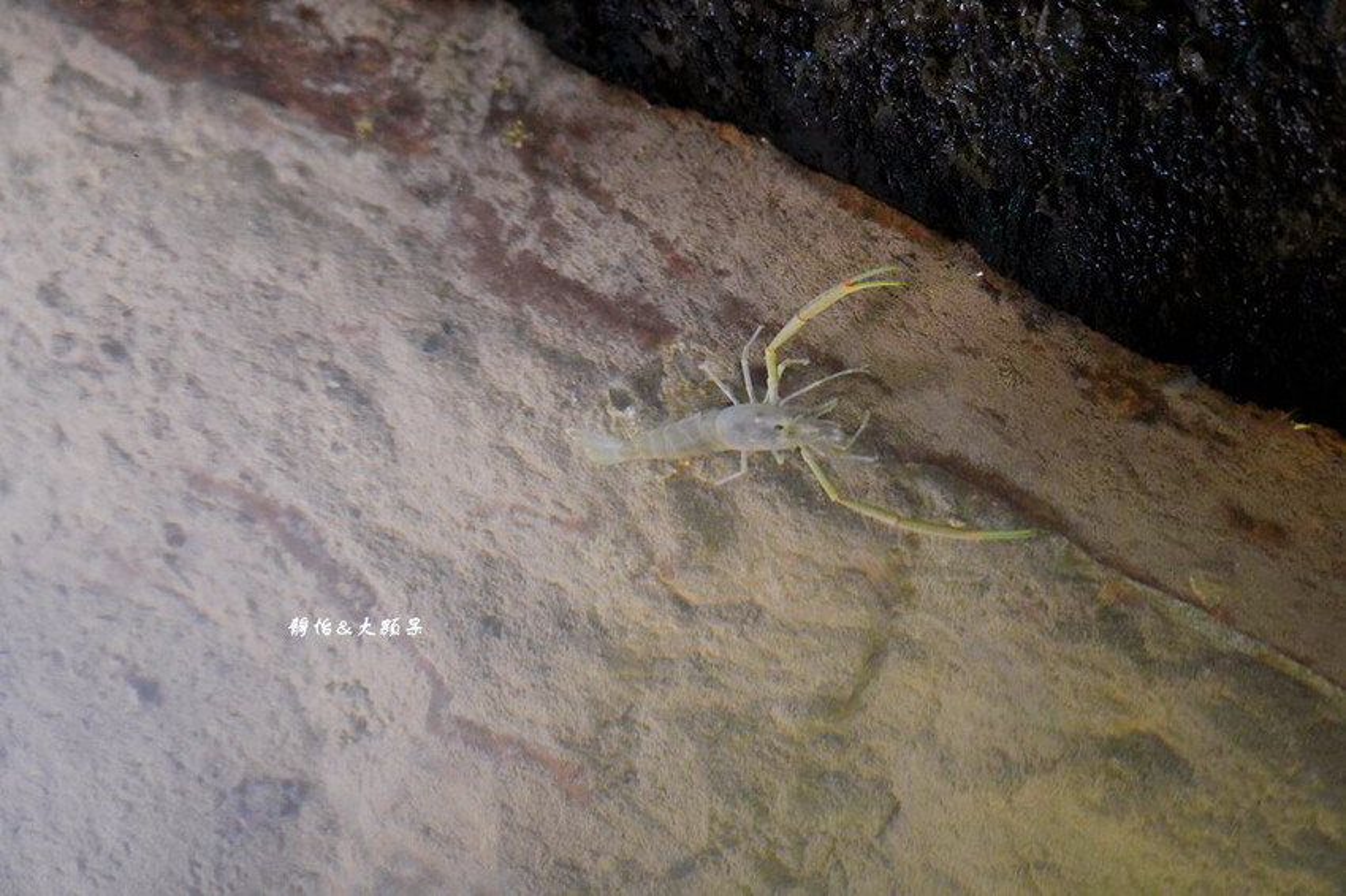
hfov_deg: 31.9
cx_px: 673
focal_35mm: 63
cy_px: 448
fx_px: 2354
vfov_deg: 21.6
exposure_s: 1/80
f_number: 4
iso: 5000
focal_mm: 63
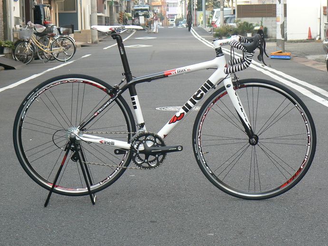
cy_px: 124
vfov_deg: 13.8
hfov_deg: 18.4
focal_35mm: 107
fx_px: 1014
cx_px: 166
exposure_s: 1/160
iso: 100
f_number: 3.2
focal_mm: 14.3
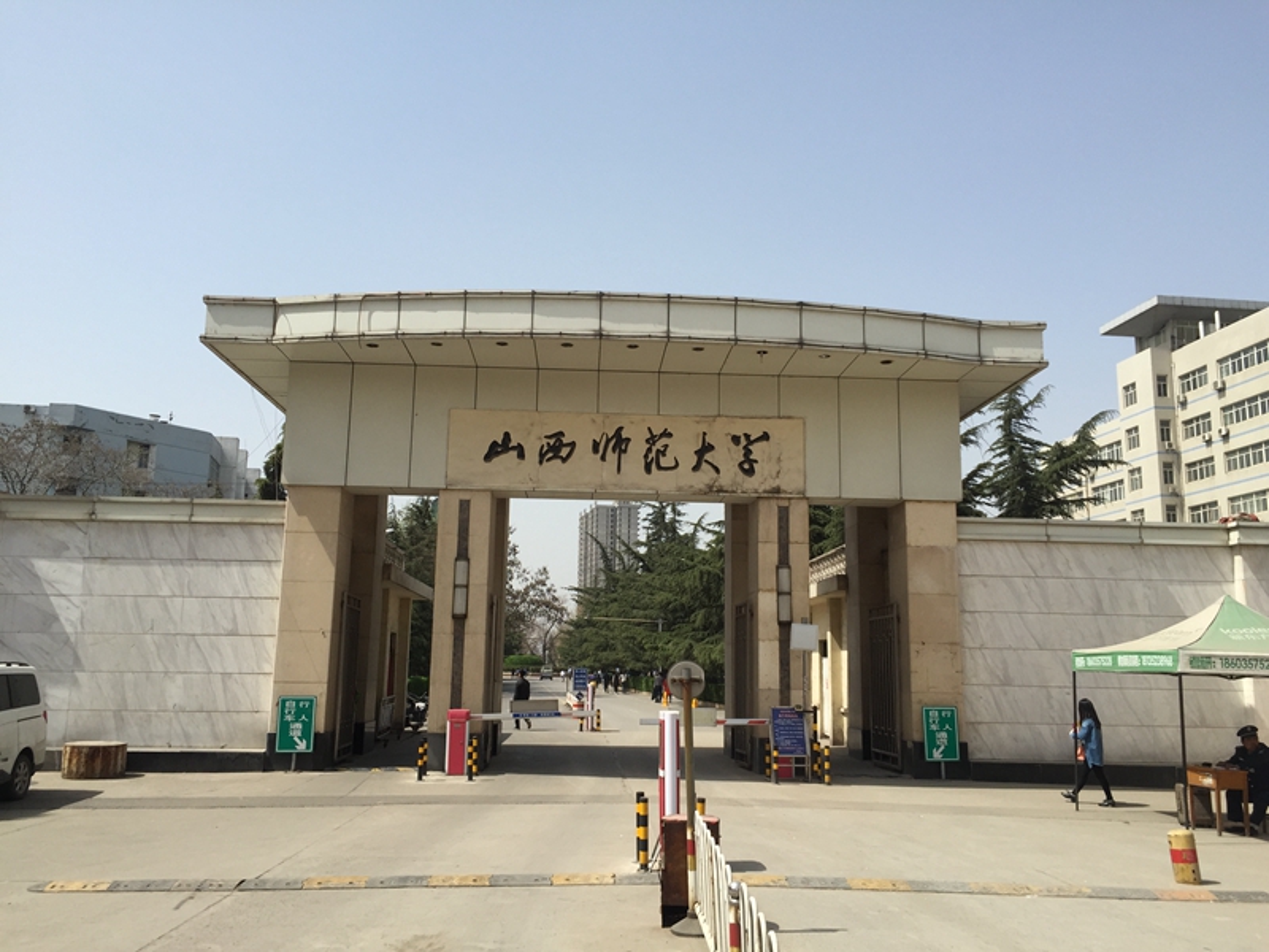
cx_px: 634
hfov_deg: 61.7
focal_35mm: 29
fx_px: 1063
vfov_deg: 48.2
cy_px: 476
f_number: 2.2
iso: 32
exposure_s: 1/2083
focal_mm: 4.15
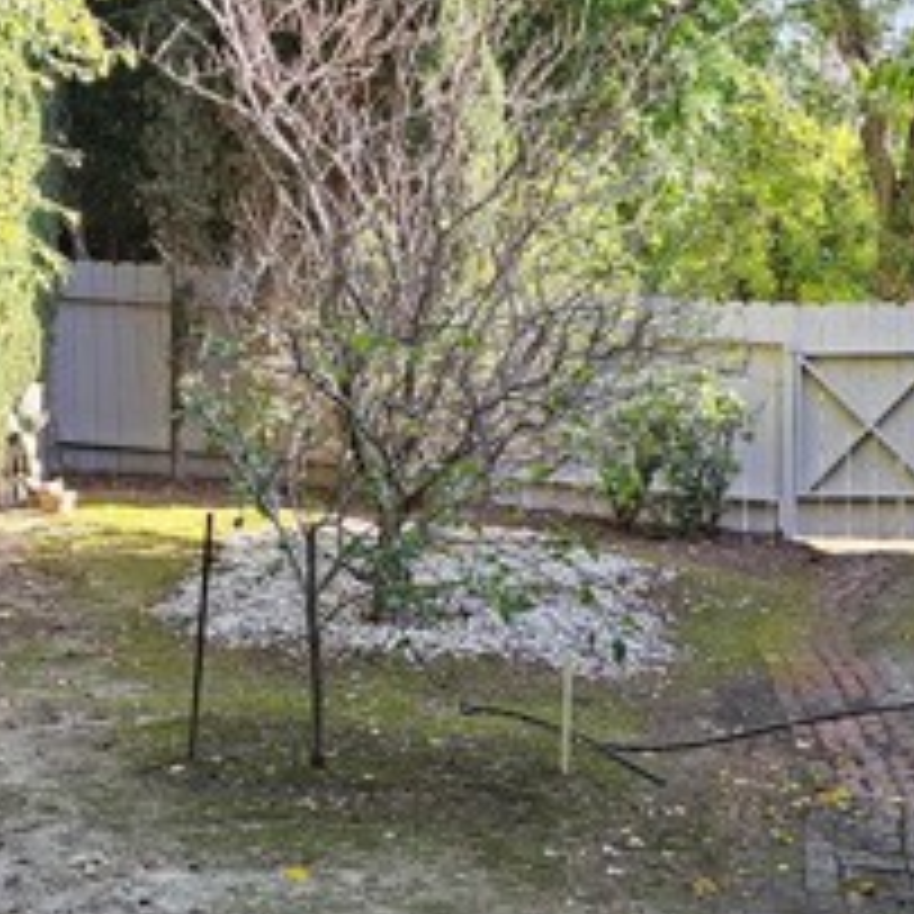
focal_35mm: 64
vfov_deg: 26.9
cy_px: 482
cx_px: 477
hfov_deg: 26.9
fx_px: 1912
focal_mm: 6.3
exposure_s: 1/120
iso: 32
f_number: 1.7
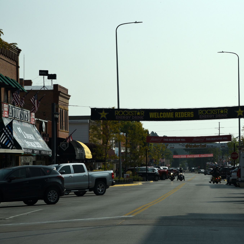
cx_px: 179
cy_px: 122
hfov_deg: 11.3
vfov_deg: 11.3
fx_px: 1228
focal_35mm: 154
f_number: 10
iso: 400
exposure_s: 1/1600
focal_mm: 120
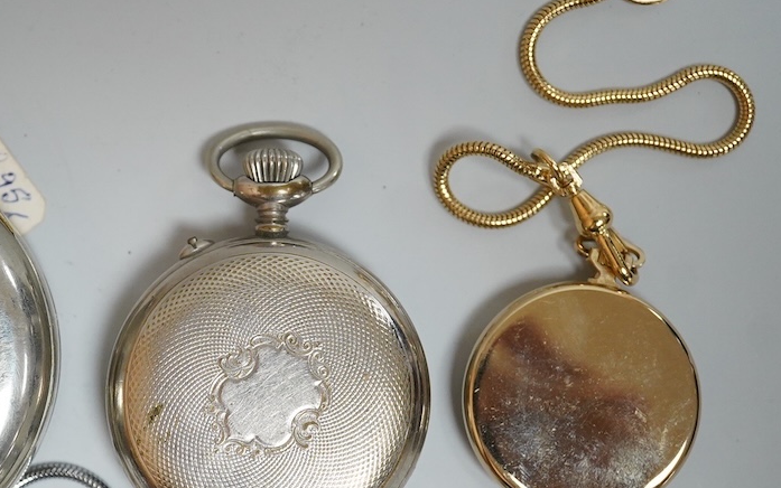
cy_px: 270
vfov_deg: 17.6
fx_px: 1575
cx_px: 231
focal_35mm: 74
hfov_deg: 27.6
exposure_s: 1/400
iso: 2500
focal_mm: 30
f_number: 5
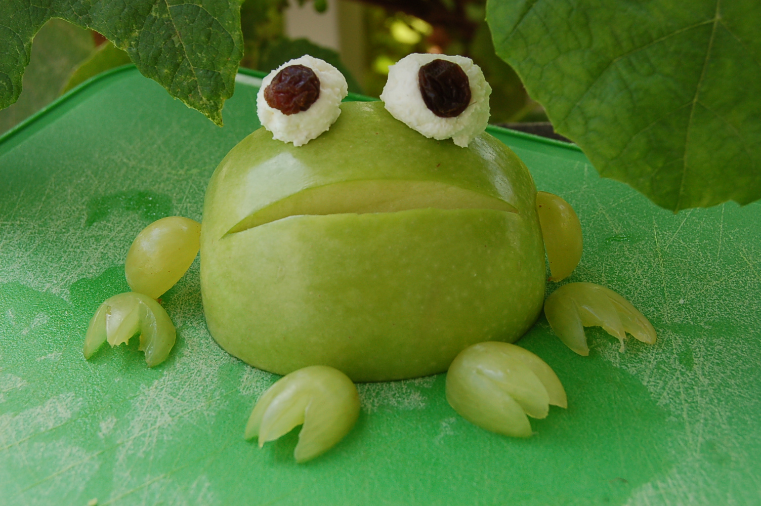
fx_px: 1267
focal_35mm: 60
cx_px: 380
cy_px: 253
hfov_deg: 33.4
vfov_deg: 22.6
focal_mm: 40
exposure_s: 1/200
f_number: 10
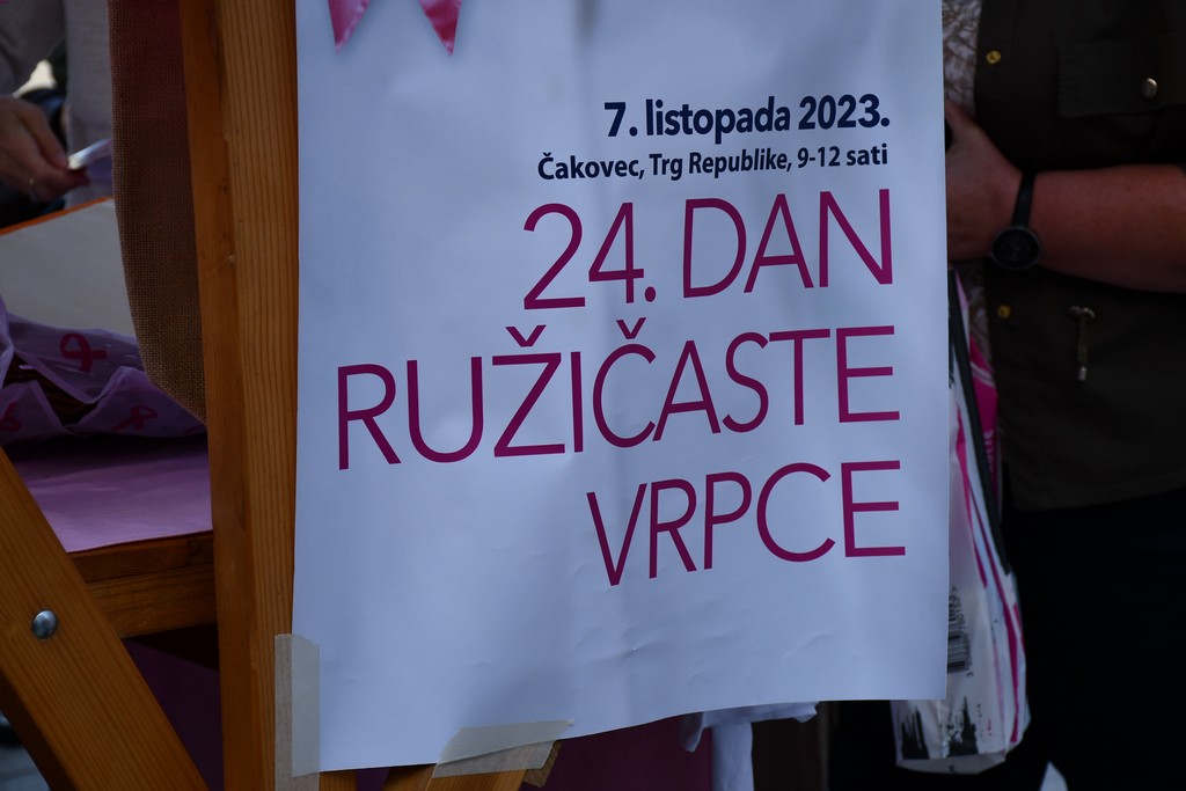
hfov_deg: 22.6
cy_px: 396
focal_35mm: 90
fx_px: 2965
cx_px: 593
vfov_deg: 15.2
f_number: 5.6
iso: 220
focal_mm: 60
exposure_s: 1/500
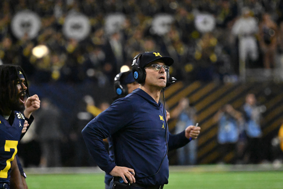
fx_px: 4715
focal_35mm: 600
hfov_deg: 3.4
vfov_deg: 2.3
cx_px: 142
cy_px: 94
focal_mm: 400
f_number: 5.6
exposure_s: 1/2500
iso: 18000
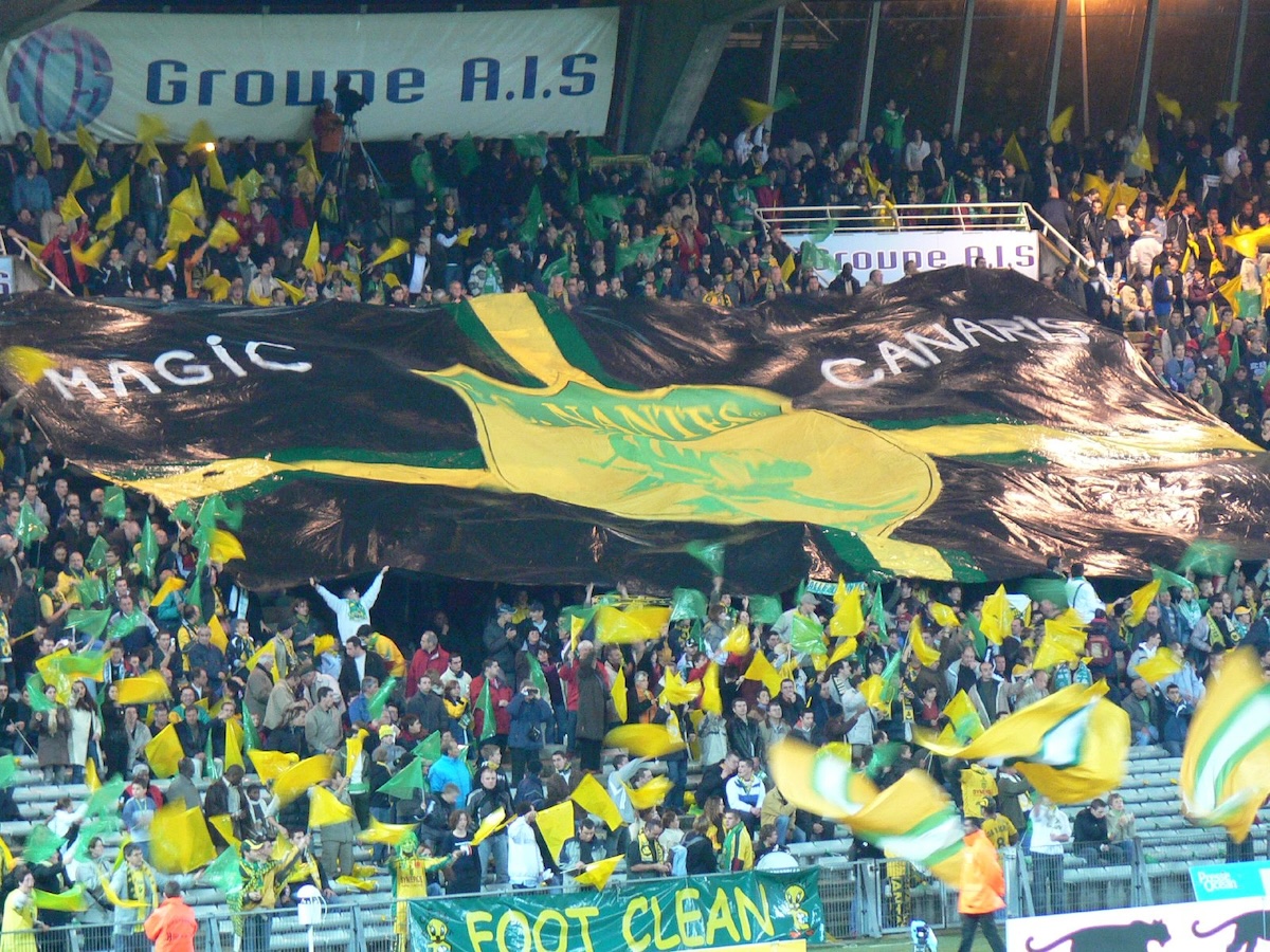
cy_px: 476
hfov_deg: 10.3
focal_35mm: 192
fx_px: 7044
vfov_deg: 7.7
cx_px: 635
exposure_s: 1/13
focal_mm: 32
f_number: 3.6
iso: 200
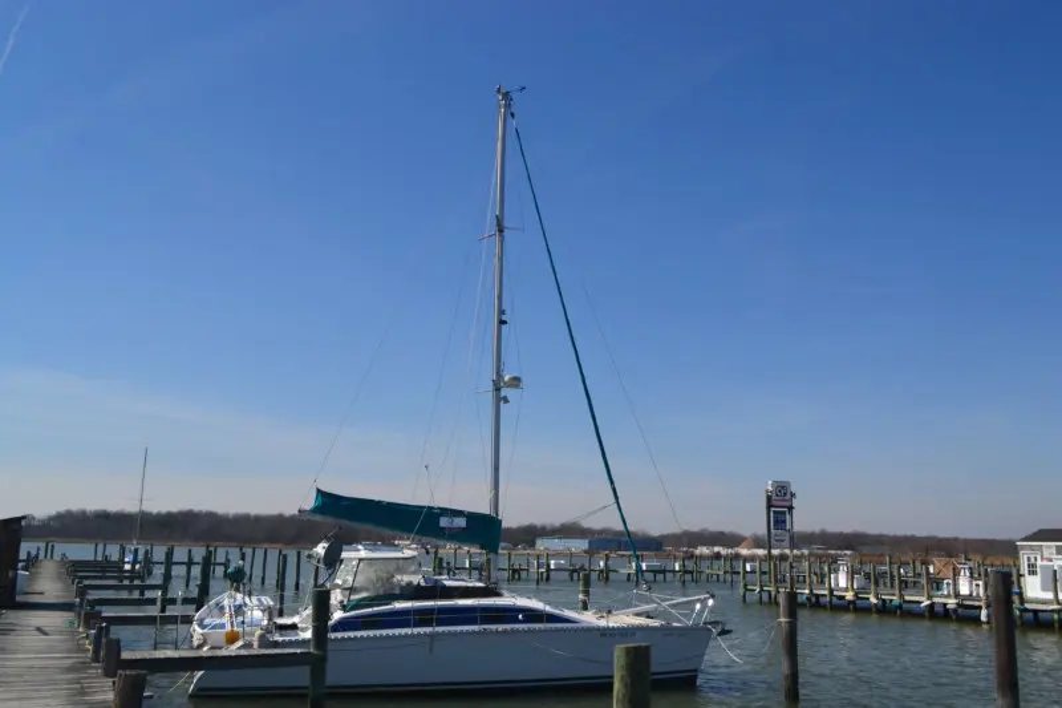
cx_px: 531
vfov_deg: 43.6
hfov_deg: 61.9
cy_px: 354
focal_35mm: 30
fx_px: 885
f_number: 11
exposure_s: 1/500
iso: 220
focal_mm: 20
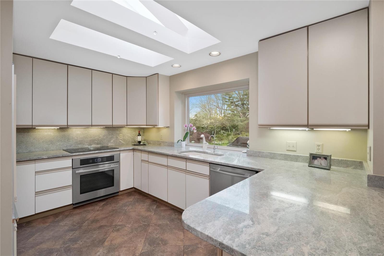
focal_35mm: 16
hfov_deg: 96.7
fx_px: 171
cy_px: 128
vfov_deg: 73.7
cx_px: 192
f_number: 8
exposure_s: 1/5
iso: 400
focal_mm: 8
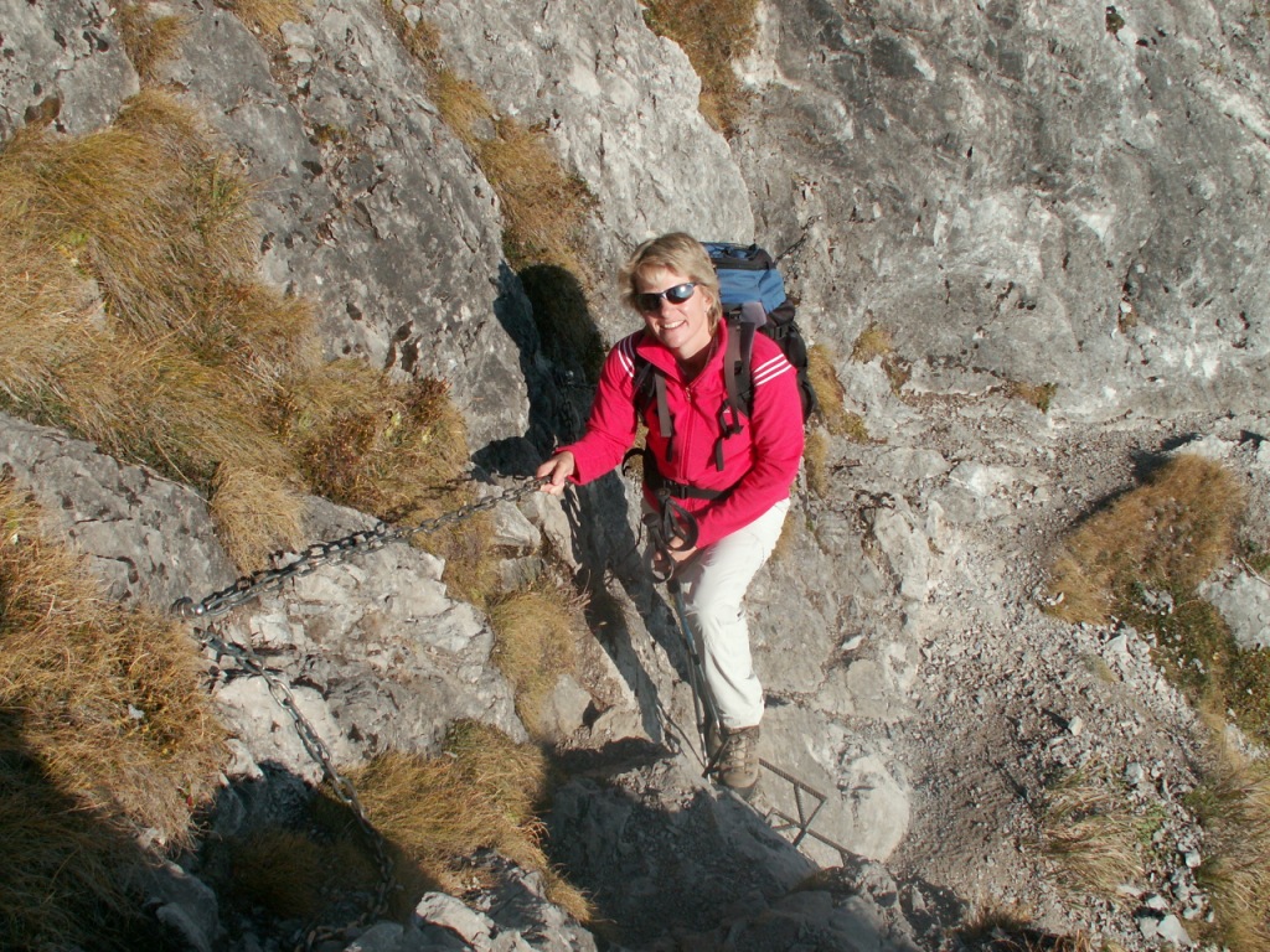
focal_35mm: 35
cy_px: 476
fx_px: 1284
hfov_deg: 52.6
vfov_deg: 40.7
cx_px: 635
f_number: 4
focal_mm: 5.86
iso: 50
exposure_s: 1/640
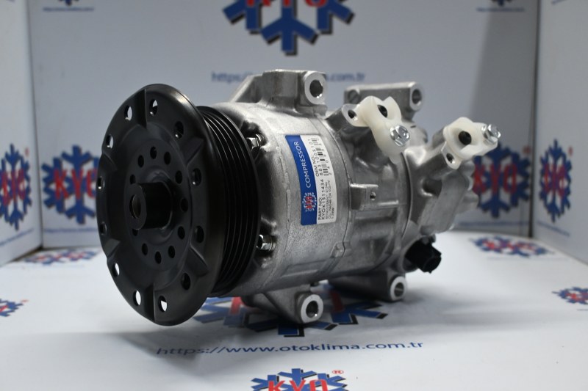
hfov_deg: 51.3
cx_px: 294
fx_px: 612
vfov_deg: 35.5
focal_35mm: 38
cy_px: 196
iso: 1100
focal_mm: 25
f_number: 4.2
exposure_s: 1/125
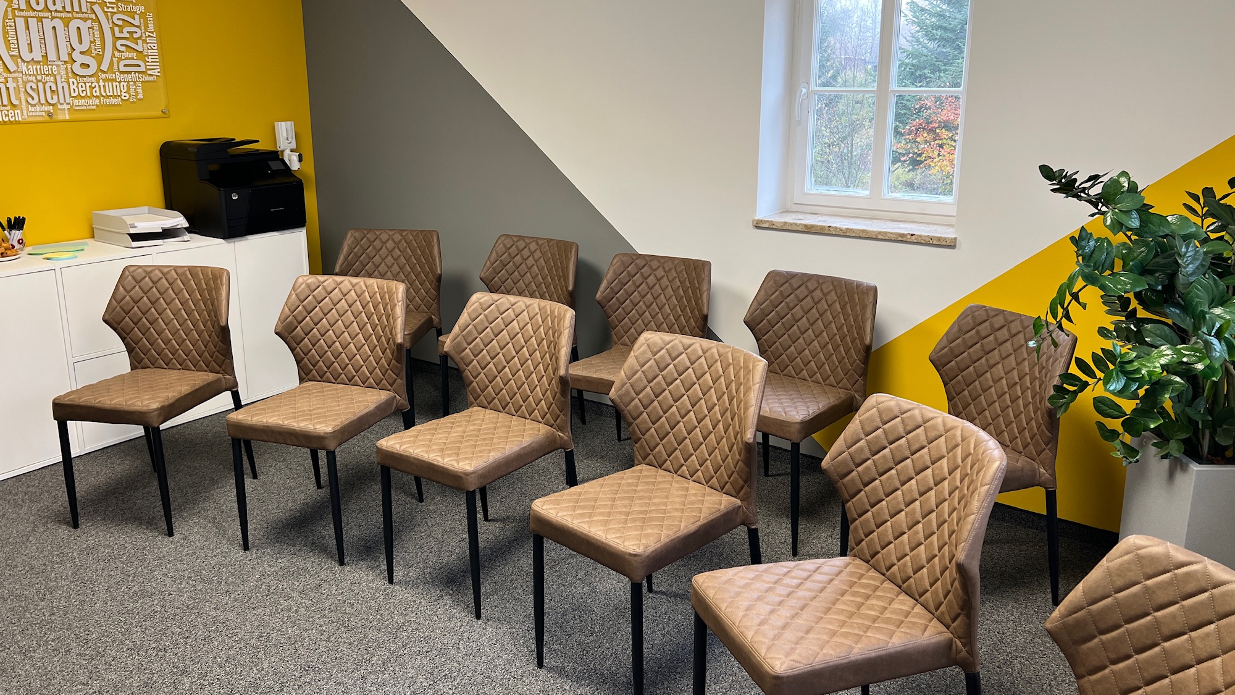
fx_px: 950
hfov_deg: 66.1
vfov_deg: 40.1
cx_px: 611
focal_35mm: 29
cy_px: 302
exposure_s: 1/100
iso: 80
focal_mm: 5.7
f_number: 1.5
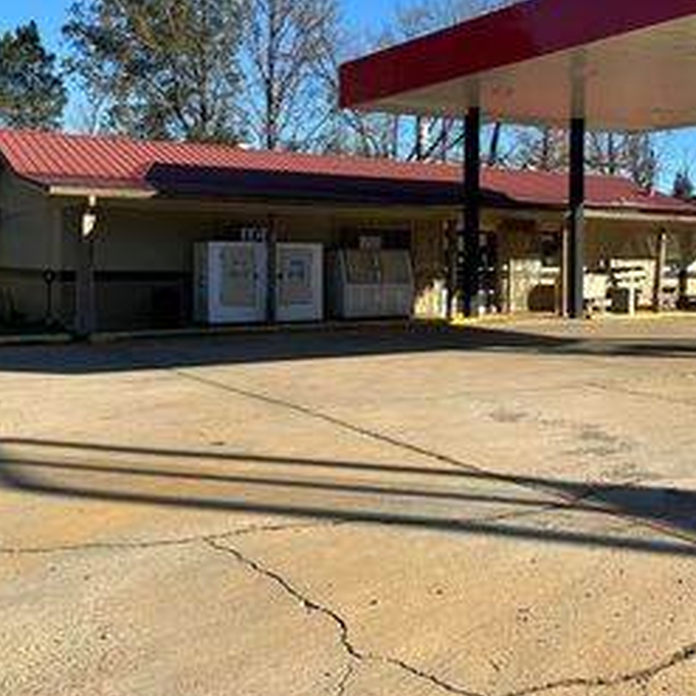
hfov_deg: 38.8
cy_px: 275
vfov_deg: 39.0
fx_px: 978
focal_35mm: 43
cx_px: 454
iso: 80
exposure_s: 1/3472
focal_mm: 6.86
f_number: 1.78
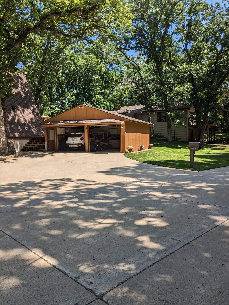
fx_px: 238
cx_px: 114
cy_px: 152
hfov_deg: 51.4
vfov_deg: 65.3
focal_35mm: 27
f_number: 1.73
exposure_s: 1/2597
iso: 58
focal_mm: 4.38
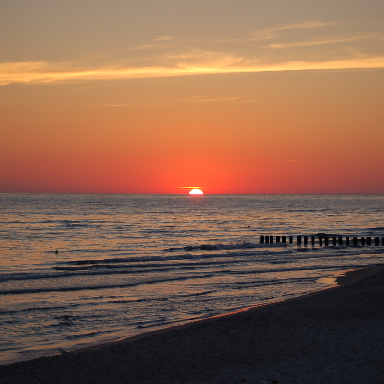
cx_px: 196
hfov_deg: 16.3
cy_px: 192
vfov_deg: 16.3
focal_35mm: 107
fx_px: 1338
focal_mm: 55
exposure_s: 1/500
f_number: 4.5
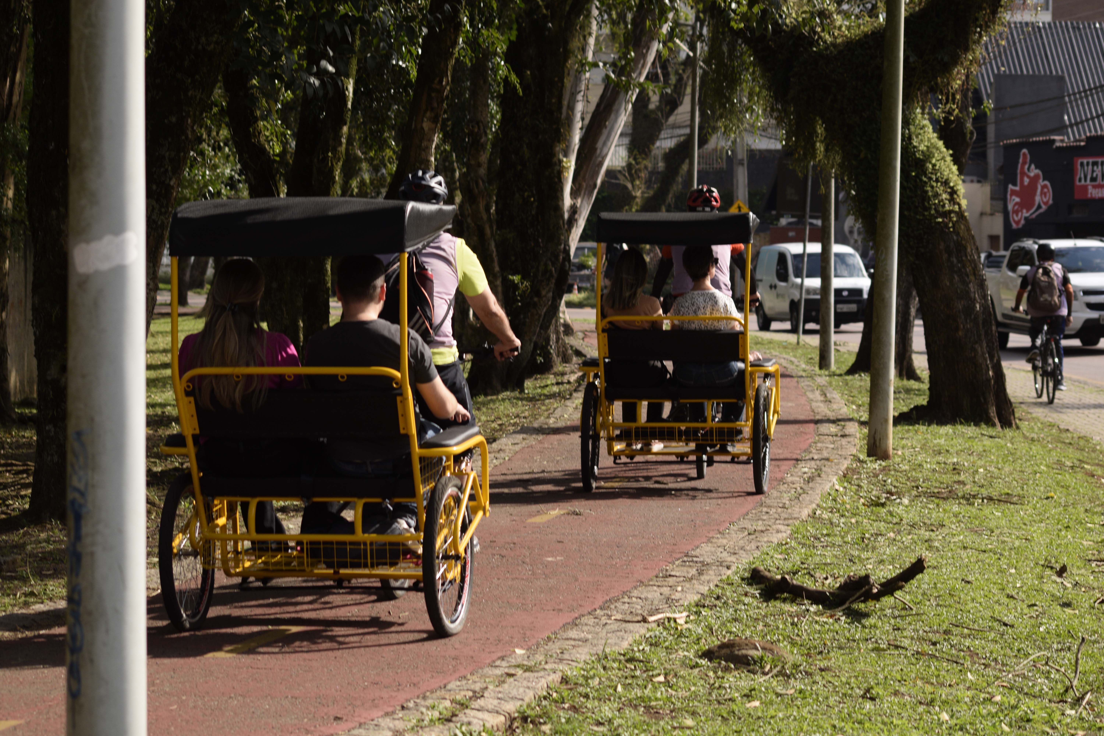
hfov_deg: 19.5
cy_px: 368
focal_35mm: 105
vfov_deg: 13.0
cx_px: 552
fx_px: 3220
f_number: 5.6
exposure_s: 1/800
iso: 200
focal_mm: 70
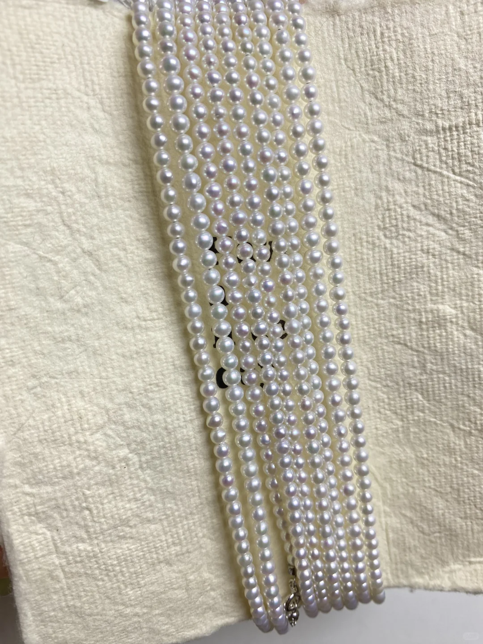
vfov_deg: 69.4
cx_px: 242
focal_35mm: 25
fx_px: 465
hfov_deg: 54.9
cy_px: 322
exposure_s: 1/262
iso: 32
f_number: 1.8
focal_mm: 4.25
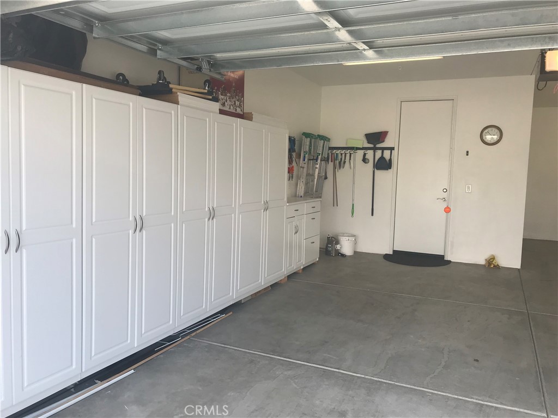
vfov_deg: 49.7
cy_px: 209
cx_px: 279
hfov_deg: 63.4
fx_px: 451
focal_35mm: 28
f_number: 1.8
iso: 20
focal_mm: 3.99
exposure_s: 1/479
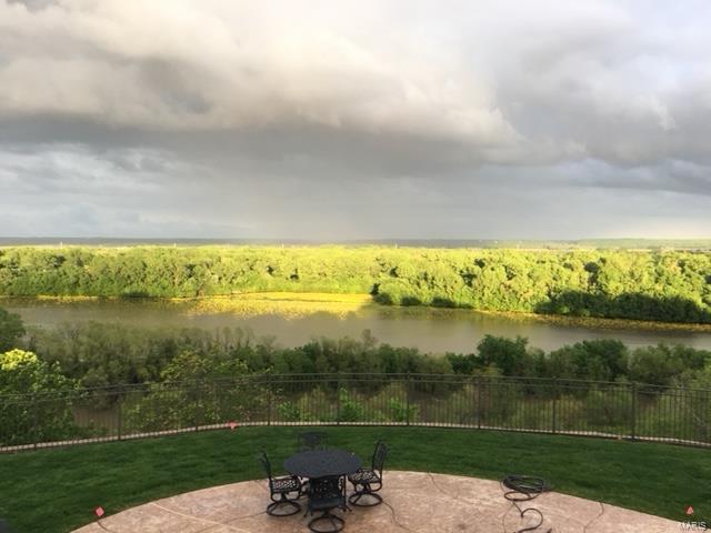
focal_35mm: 29
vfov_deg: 48.2
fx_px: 596
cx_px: 356
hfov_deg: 61.7
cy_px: 266
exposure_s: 1/120
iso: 32
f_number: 2.2
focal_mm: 4.15
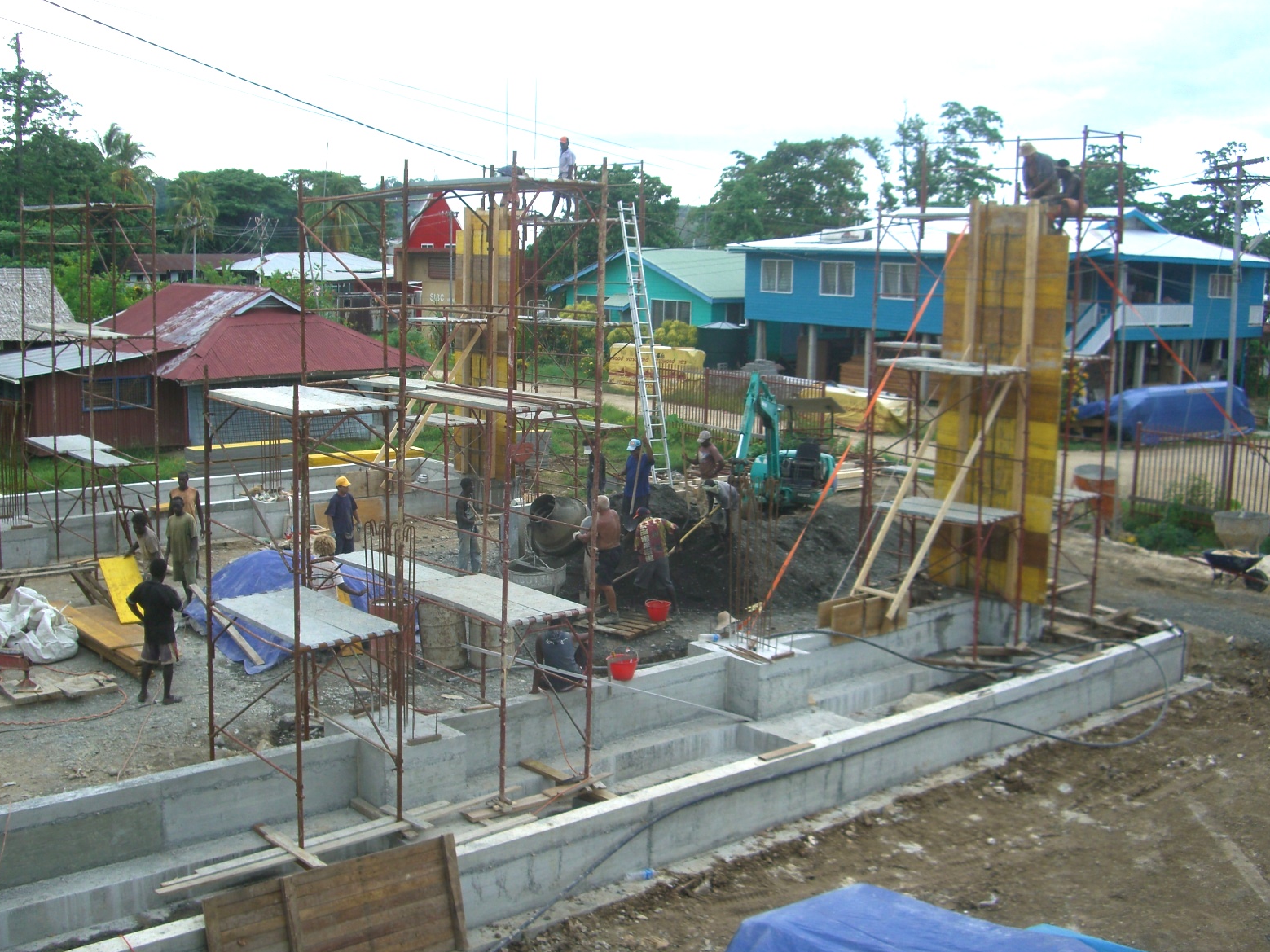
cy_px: 482
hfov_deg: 47.9
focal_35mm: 39
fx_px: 1431
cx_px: 633
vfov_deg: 36.8
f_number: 2.8
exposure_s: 1/500
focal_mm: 7.9
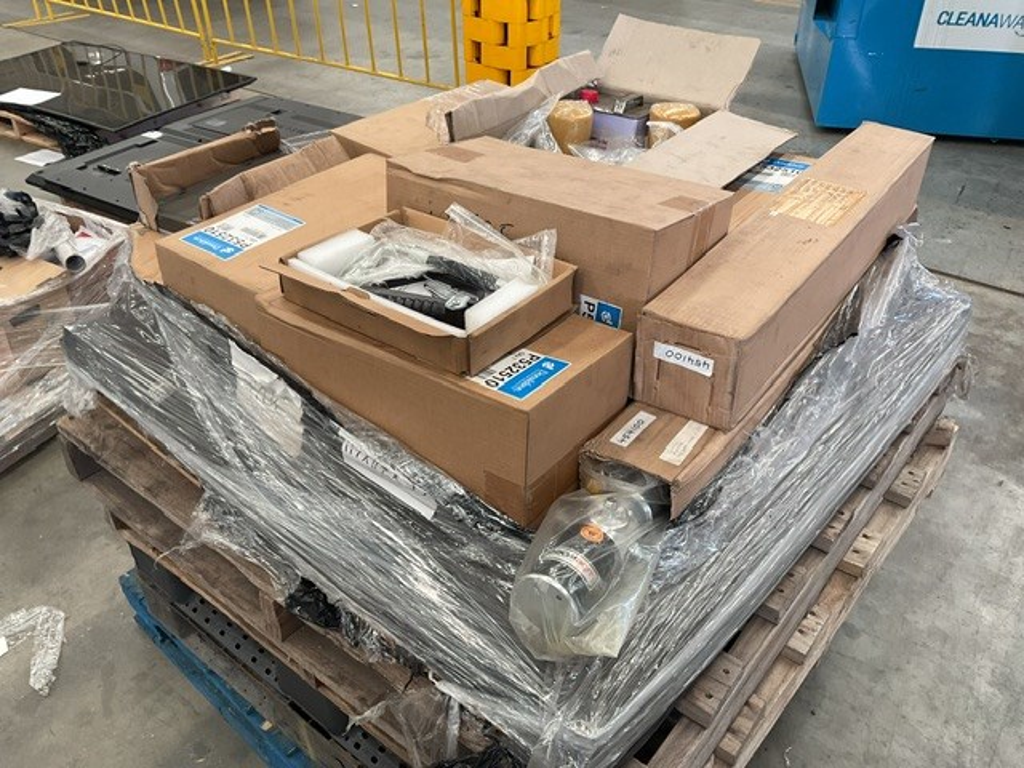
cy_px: 384
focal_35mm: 29
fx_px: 858
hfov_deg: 61.7
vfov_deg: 48.2
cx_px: 512
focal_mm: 3
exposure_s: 1/50
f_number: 1.8
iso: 50
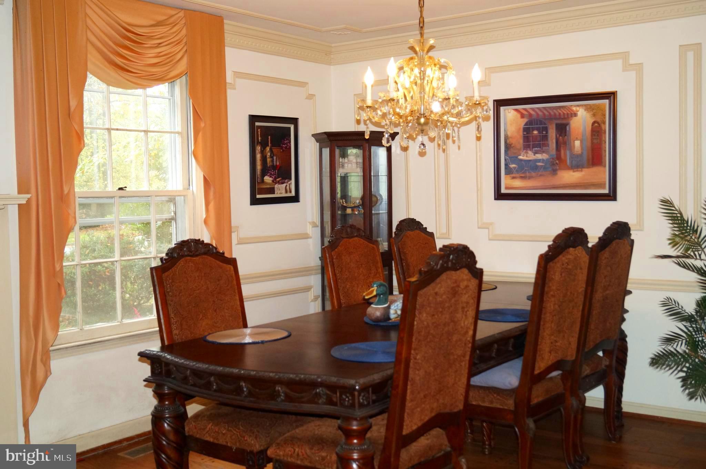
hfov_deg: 49.6
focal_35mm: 39
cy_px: 234
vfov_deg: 34.1
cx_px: 353
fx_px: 764
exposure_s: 1/60
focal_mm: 26
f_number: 4.5
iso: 640
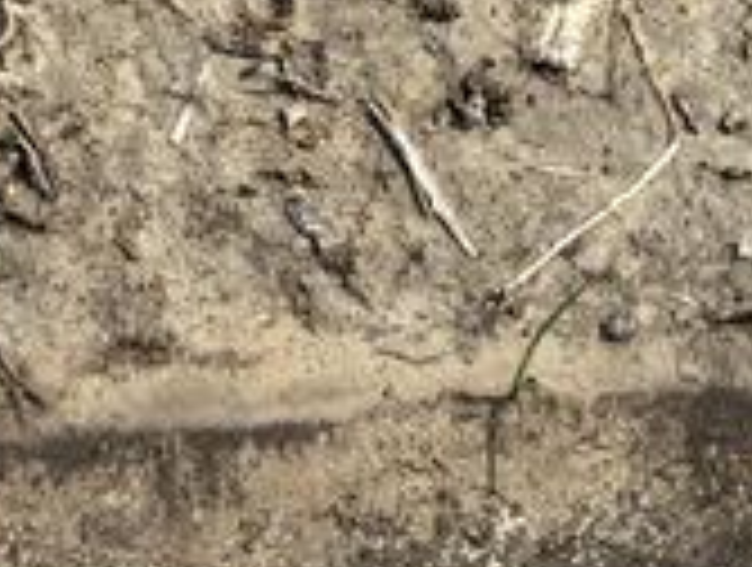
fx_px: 3157
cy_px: -454
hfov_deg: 13.4
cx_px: 16
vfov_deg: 9.7
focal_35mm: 145
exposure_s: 1/3311
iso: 50
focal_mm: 5.96
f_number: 1.6
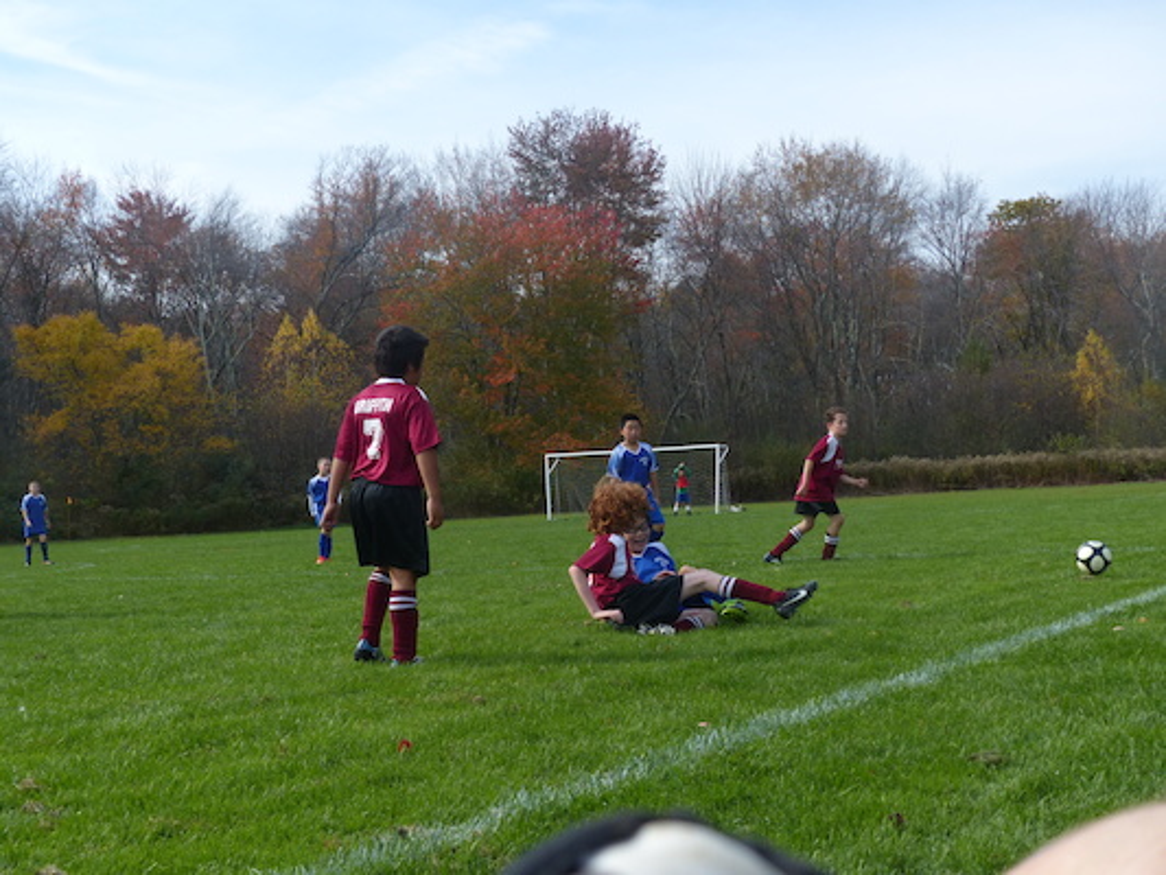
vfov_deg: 28.0
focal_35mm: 52
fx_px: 1752
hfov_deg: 36.8
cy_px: 438
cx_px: 583
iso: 160
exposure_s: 1/500
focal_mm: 9.4
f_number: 2.8
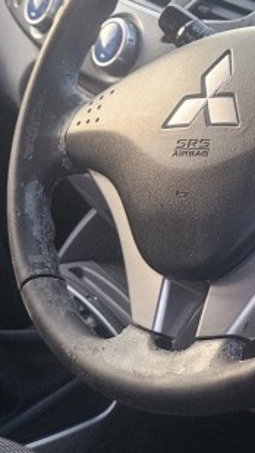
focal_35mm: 83
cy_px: 276
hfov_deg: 14.2
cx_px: 281
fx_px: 997
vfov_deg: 25.5
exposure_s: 1/25
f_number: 1.8
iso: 800
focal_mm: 5.4
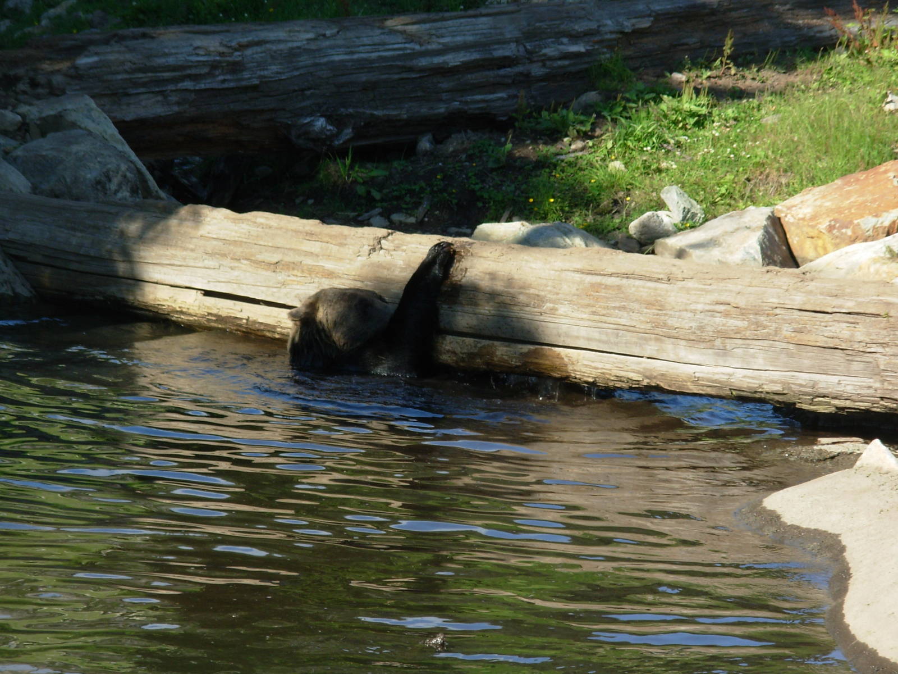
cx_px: 449
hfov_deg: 10.4
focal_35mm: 190
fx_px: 4929
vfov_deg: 7.8
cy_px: 337
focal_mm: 31.4
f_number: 5
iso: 50
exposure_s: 1/228
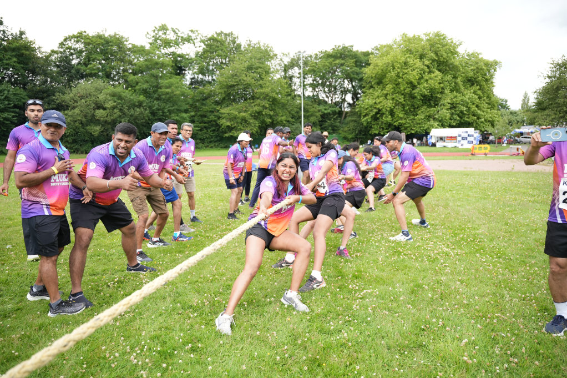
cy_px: 189
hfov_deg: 71.5
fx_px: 394
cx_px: 284
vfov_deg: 51.3
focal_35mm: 25
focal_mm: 25
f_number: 2.8
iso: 250
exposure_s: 1/500
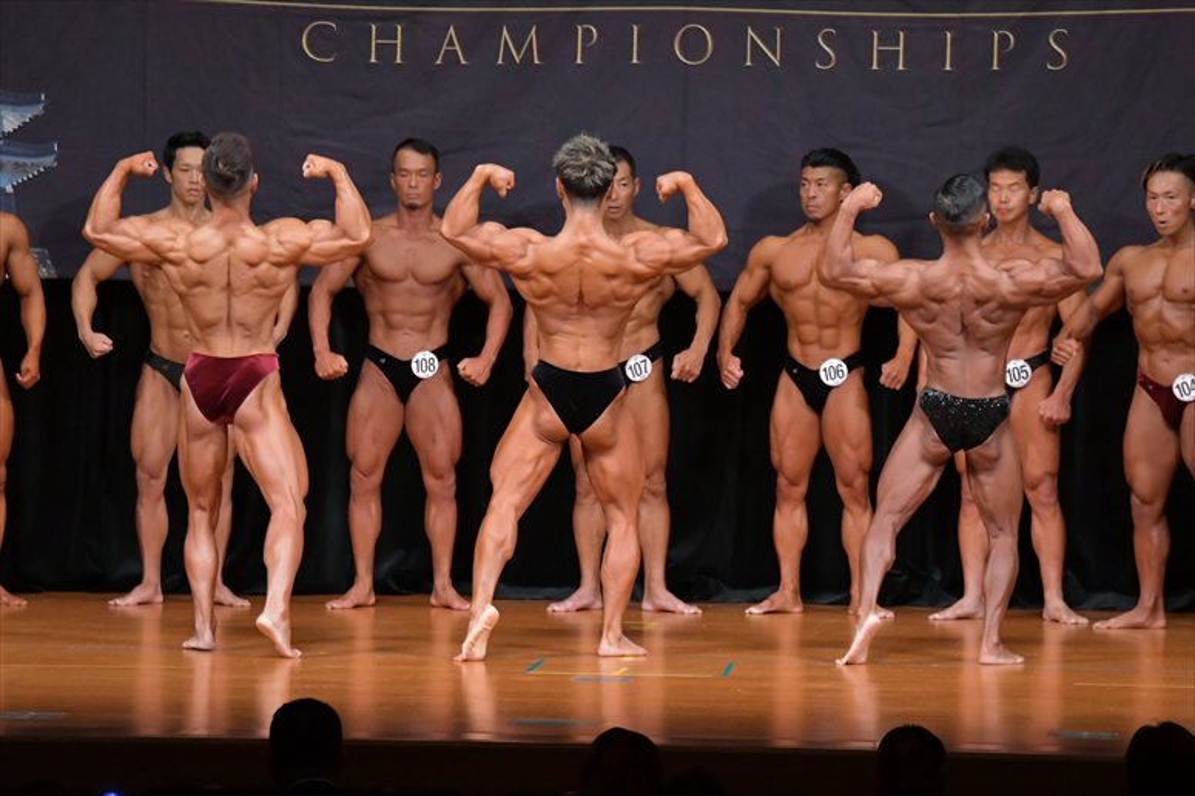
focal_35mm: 217
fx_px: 7200
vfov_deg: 6.3
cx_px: 598
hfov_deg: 9.5
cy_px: 398
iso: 5000
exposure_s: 1/400
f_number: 5.6
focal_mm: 145
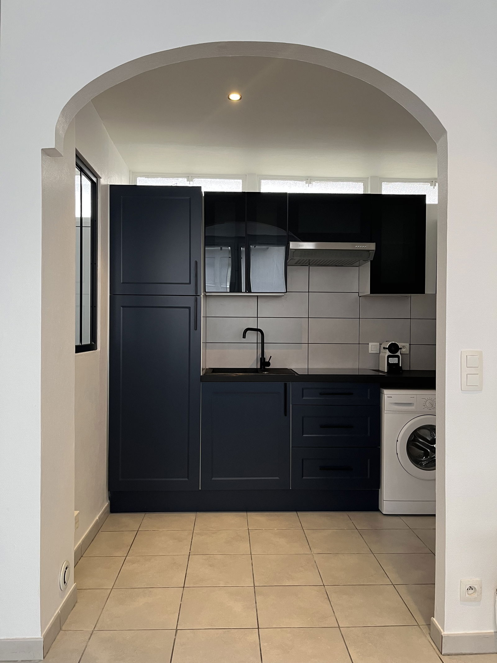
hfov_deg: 53.1
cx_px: 248
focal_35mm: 26
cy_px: 332
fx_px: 498
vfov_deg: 67.3
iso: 160
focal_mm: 5.1
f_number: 1.6
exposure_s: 1/50
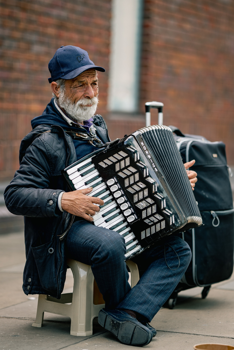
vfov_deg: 16.1
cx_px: 117
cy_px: 175
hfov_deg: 10.8
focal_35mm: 127
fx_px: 1238
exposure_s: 1/500
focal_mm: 85
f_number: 1.4
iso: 100
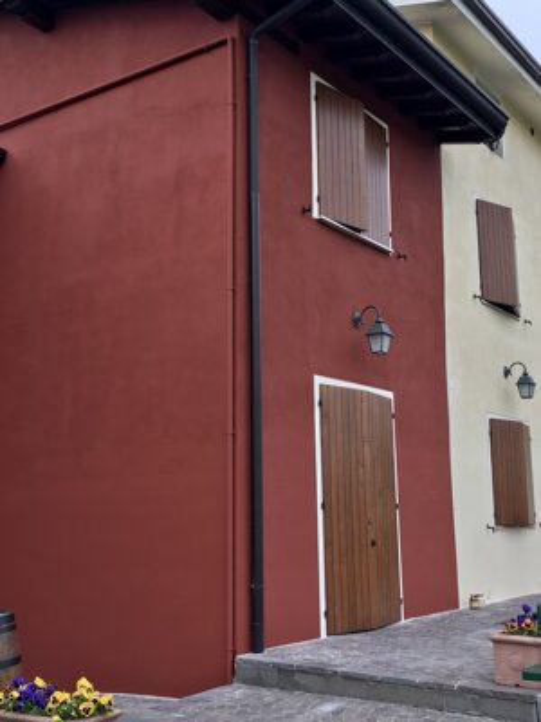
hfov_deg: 48.2
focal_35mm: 29
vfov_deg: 61.7
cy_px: 361
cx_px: 270
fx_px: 604
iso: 25
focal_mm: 4.15
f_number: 2.2
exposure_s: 1/463
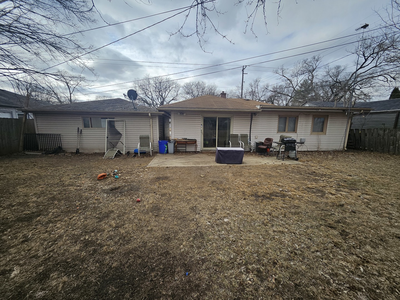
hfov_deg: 106.2
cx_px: 200
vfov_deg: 89.9
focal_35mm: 13
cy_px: 150
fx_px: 150
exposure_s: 1/950
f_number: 2.2
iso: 32
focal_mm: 1.74
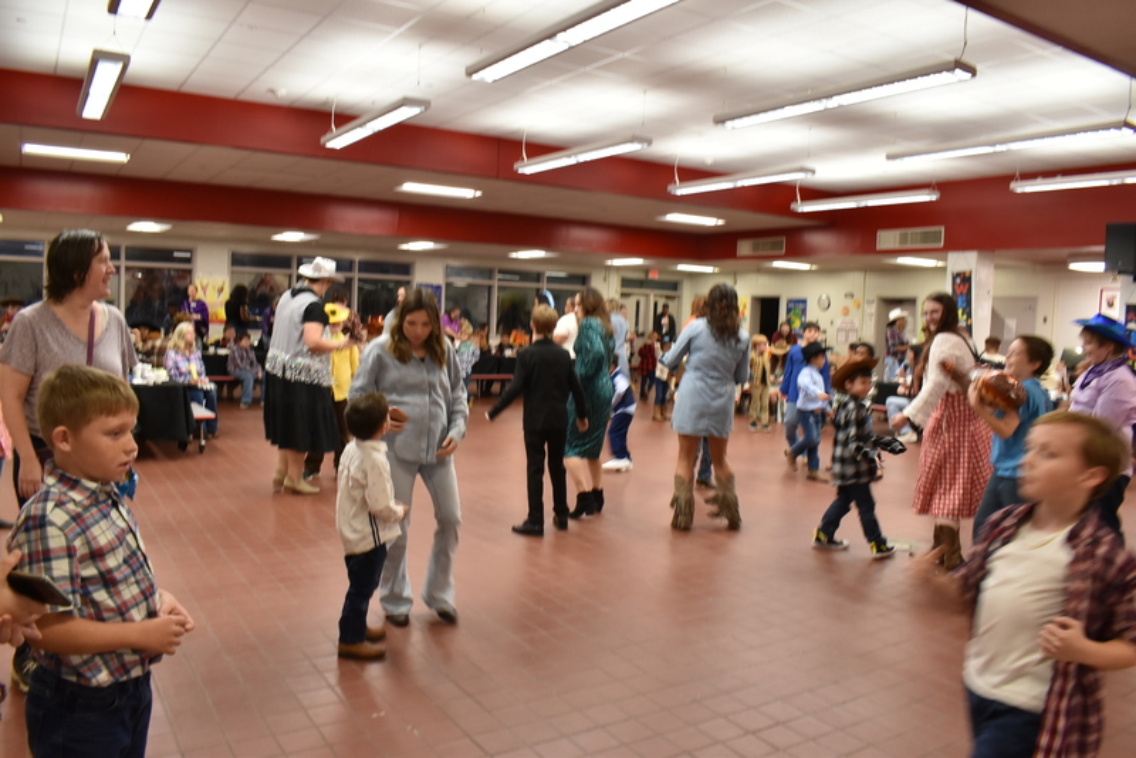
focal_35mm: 27
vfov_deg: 48.0
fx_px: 852
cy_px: 379
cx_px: 568
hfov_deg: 67.4
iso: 560
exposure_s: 1/30
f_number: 7.1
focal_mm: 18
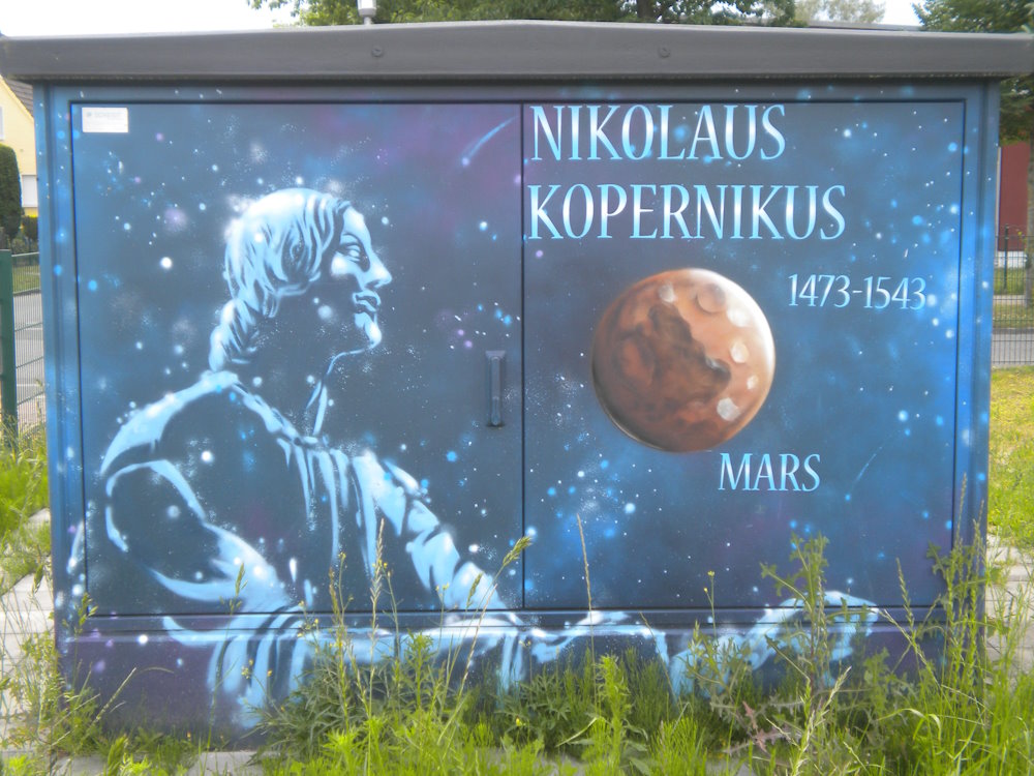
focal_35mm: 52
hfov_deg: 36.8
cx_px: 517
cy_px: 388
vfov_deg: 28.0
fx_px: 1553
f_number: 3.9
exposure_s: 1/98
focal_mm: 9.3
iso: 80
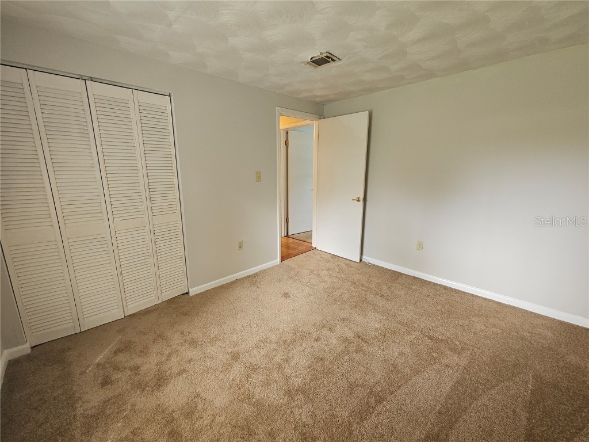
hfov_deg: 106.2
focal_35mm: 13
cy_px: 221
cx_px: 294
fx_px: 221
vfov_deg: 89.9
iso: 200
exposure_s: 1/60
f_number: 2.2
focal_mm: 2.2
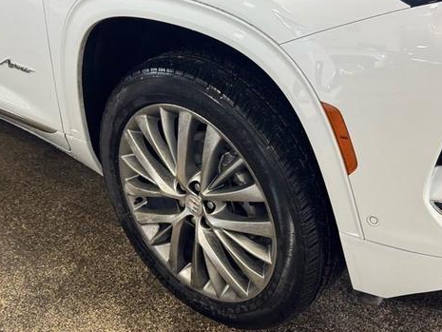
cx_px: 229
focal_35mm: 52
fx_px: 664
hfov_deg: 36.8
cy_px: 173
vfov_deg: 28.0
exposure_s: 1/60
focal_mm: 6.76
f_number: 1.78
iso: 125
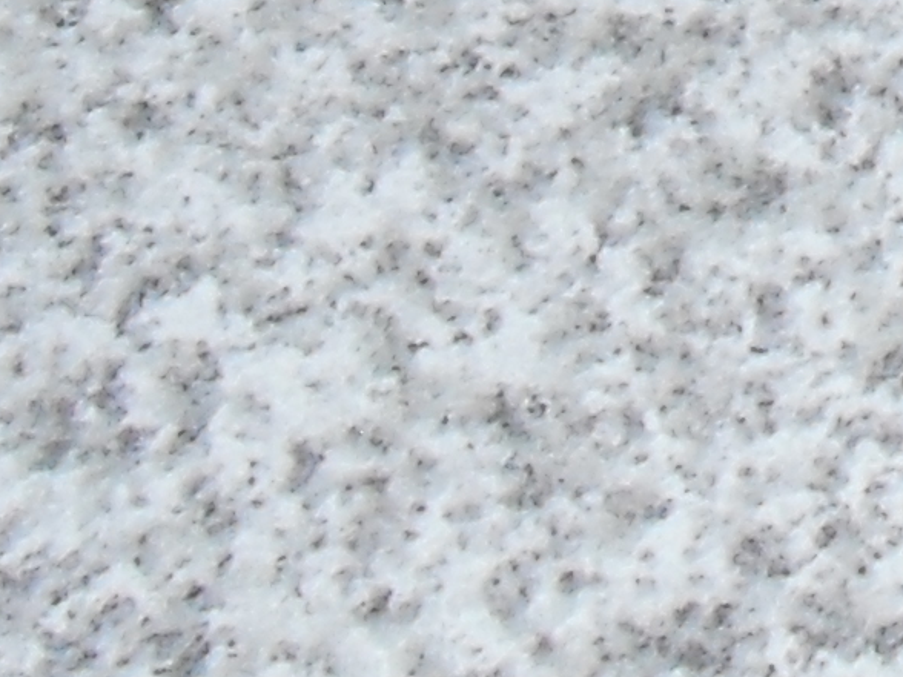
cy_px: -1498
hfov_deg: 7.7
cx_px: 1884
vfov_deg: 5.6
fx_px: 6391
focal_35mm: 245
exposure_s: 1/60
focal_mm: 6.3
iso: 200
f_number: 3.1
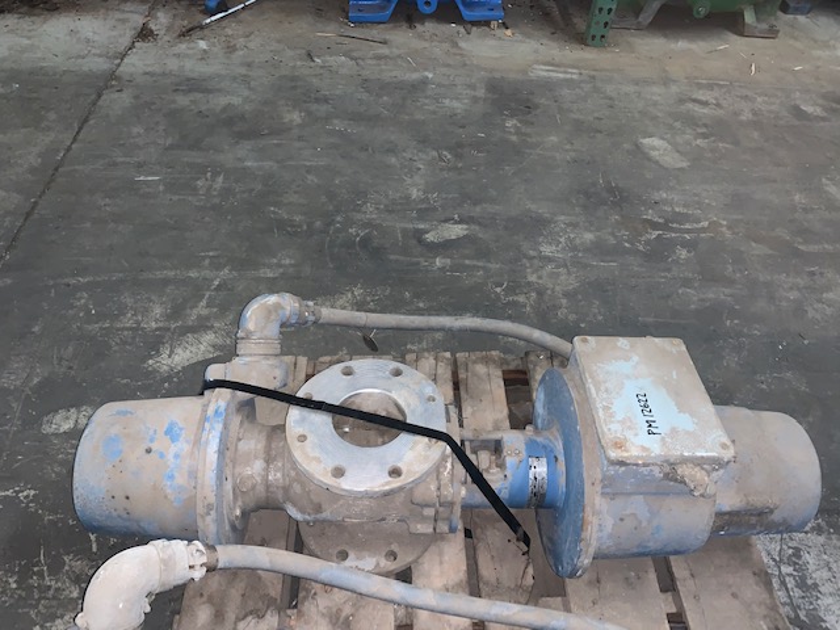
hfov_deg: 67.3
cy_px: 315
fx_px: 631
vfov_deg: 53.1
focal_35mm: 26
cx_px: 420
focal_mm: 4.25
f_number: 1.8
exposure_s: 1/7
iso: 100
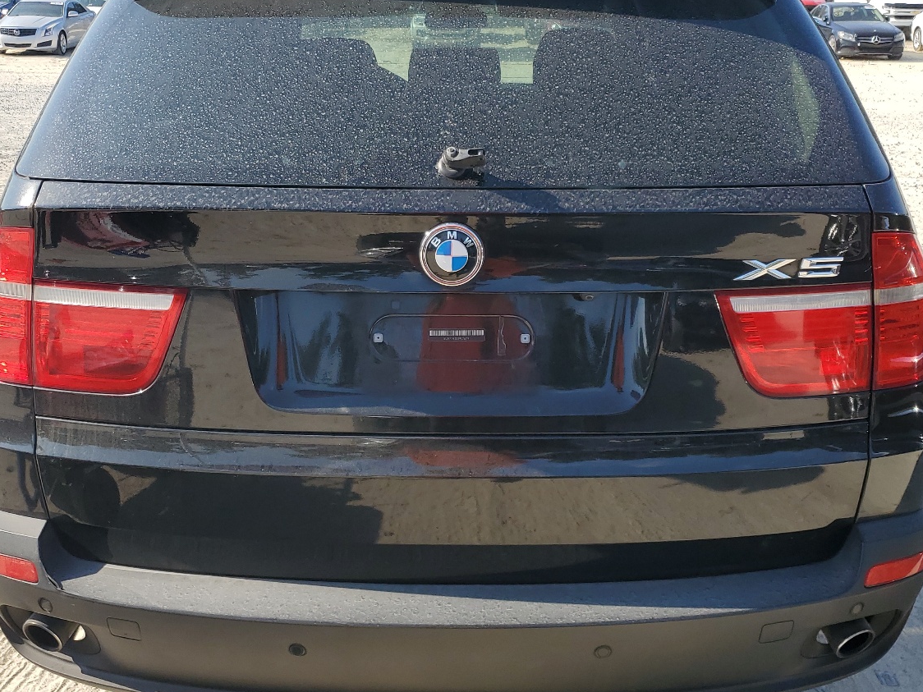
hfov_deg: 50.1
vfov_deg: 38.6
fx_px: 987
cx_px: 457
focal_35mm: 37
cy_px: 300
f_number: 1.5
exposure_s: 1/2000
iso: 50
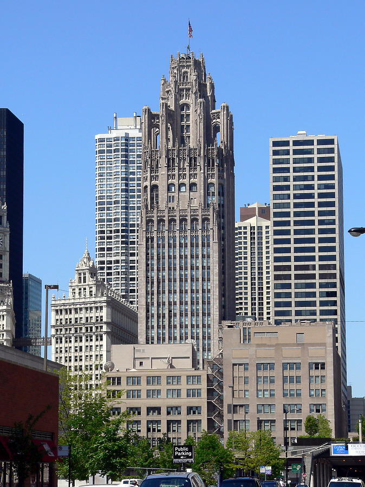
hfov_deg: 14.2
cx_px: 182
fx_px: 1464
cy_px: 244
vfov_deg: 18.9
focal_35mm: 104
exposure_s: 1/500
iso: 80
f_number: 5.6
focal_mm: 17.2
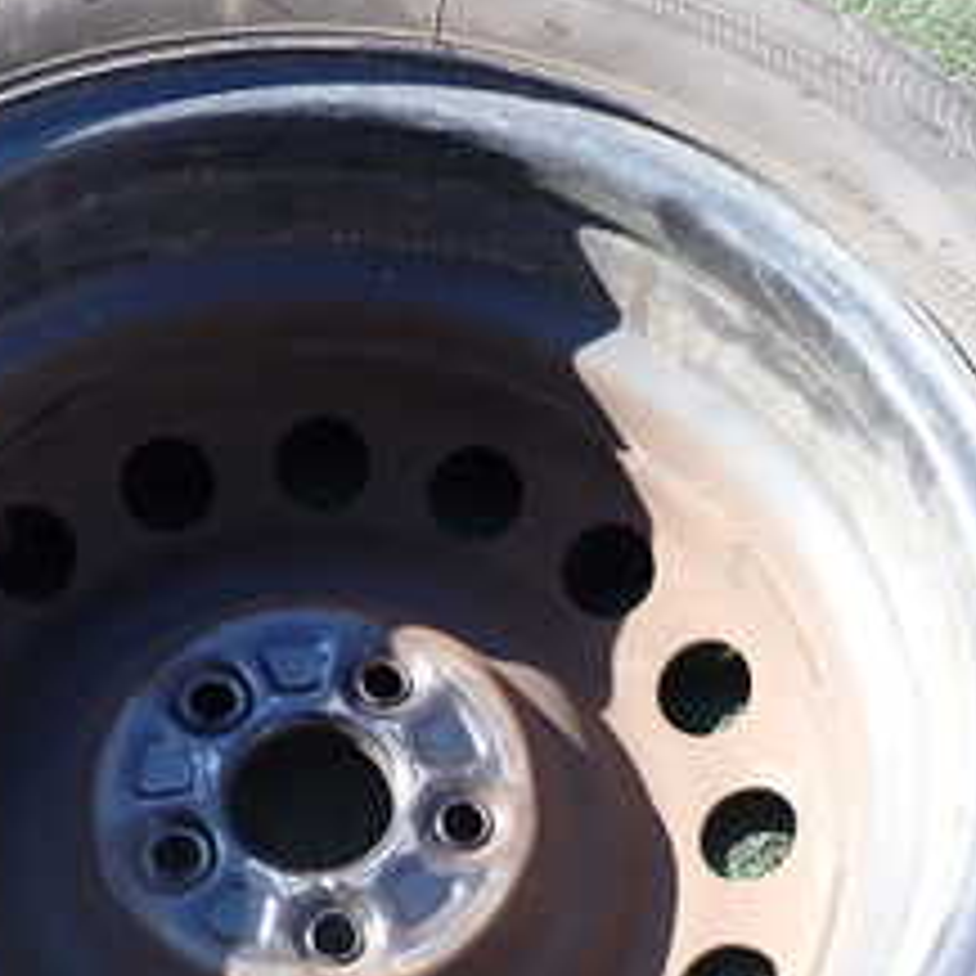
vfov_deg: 27.5
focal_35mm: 61
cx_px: 346
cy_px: 810
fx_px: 1946
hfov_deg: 28.0
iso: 100
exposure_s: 1/200
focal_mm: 4.5
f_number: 2.8
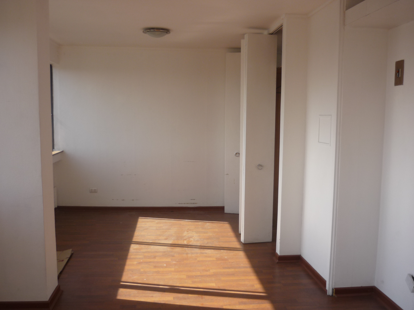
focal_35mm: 34
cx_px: 212
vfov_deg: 41.8
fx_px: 407
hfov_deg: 54.0
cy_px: 157
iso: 100
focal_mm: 5.5
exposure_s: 1/320
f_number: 2.8
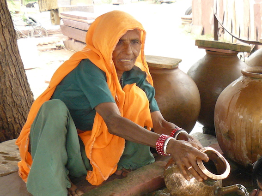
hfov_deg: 28.8
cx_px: 230
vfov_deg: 22.3
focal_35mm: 65
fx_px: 492
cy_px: 151
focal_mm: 6
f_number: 2.8
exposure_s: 1/80
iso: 200
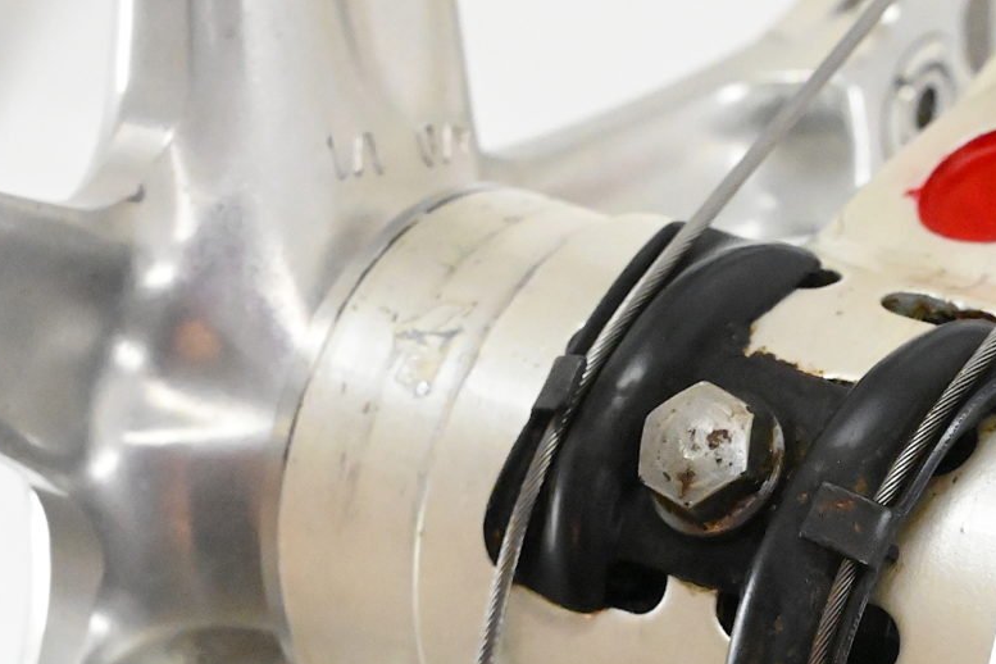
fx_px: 4786
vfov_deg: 7.9
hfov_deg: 11.8
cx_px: 806
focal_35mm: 173
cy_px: 613
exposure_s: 1/400
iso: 18000
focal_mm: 70
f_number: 16
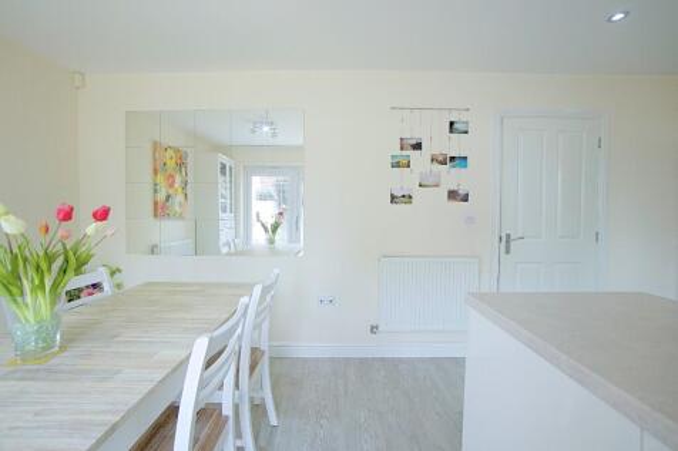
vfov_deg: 77.3
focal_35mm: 15
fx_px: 282
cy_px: 226
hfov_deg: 100.4
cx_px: 339
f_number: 4
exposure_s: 1/160
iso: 200
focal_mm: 10
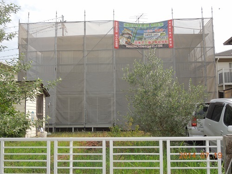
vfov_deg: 36.8
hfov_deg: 47.9
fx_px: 261
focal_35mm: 39
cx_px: 116
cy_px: 87
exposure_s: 1/500
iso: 100
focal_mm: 7
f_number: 3.8
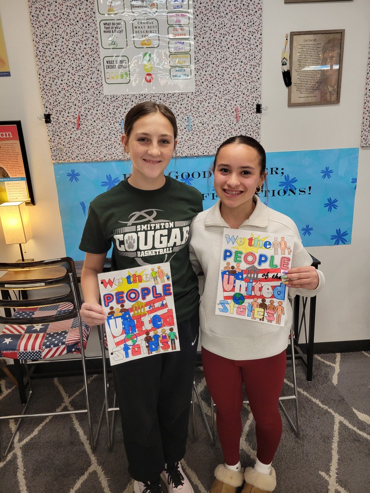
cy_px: 246
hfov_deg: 53.1
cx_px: 185
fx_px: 371
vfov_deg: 67.3
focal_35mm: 26
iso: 200
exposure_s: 1/60
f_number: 1.8
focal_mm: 5.4
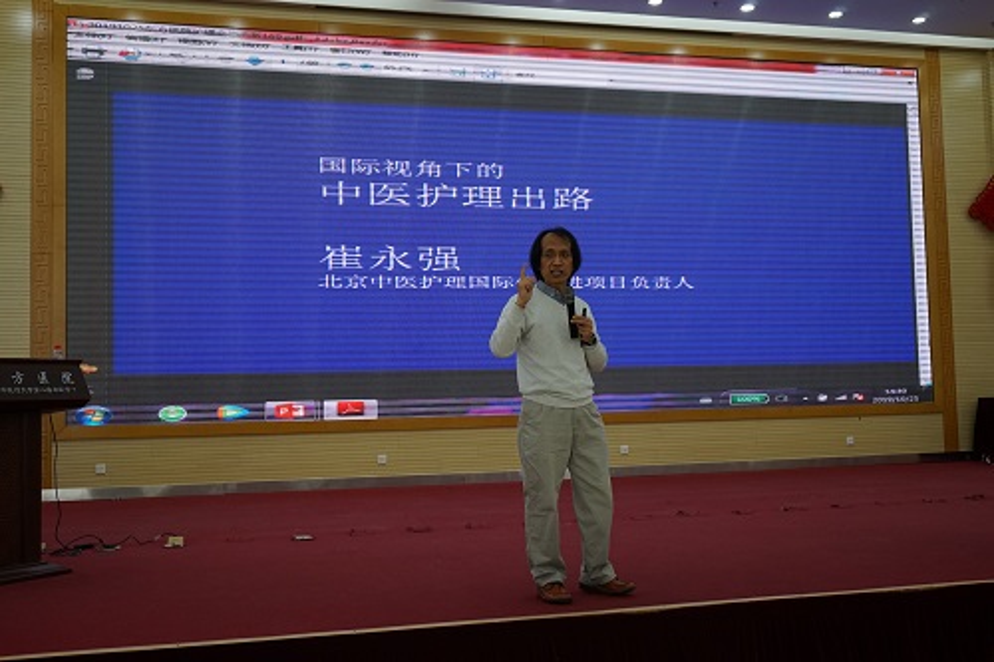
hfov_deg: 51.9
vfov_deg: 35.9
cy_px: 331
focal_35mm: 37
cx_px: 497
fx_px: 1021
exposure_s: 1/160
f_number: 4
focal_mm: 37
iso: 800
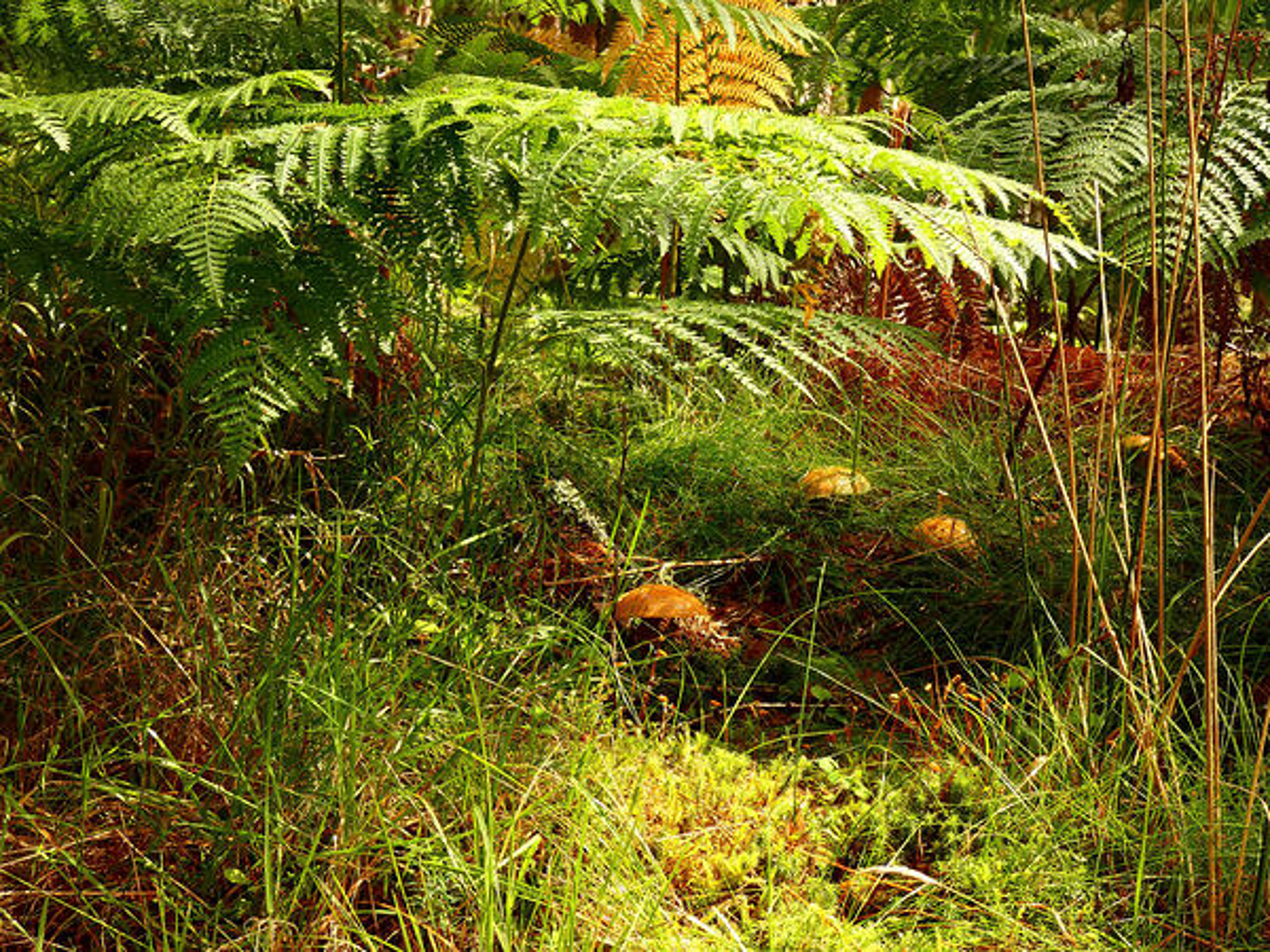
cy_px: 476
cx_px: 635
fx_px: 2715
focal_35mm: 74
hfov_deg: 26.3
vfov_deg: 19.9
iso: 200
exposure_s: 1/250
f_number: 4.4
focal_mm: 13.3
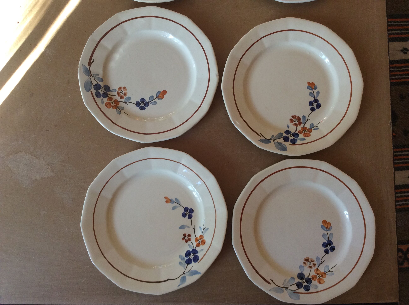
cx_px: 204
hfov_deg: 56.9
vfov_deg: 44.1
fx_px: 378
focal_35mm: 32
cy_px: 152
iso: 80
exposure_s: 1/25
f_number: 2.4
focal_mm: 3.3
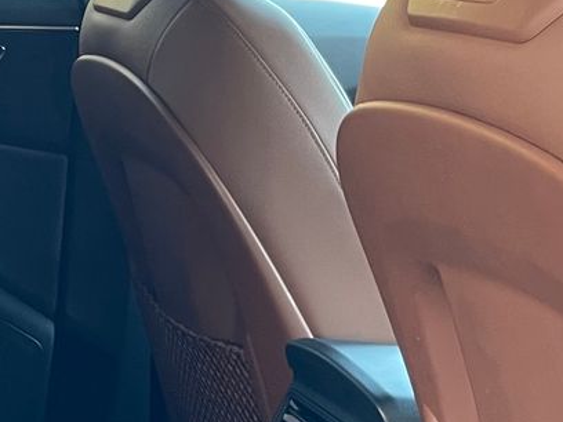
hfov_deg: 18.0
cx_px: -177
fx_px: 1659
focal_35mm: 102
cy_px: 603
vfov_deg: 13.8
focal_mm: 4.2
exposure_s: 1/70
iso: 125
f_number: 1.6
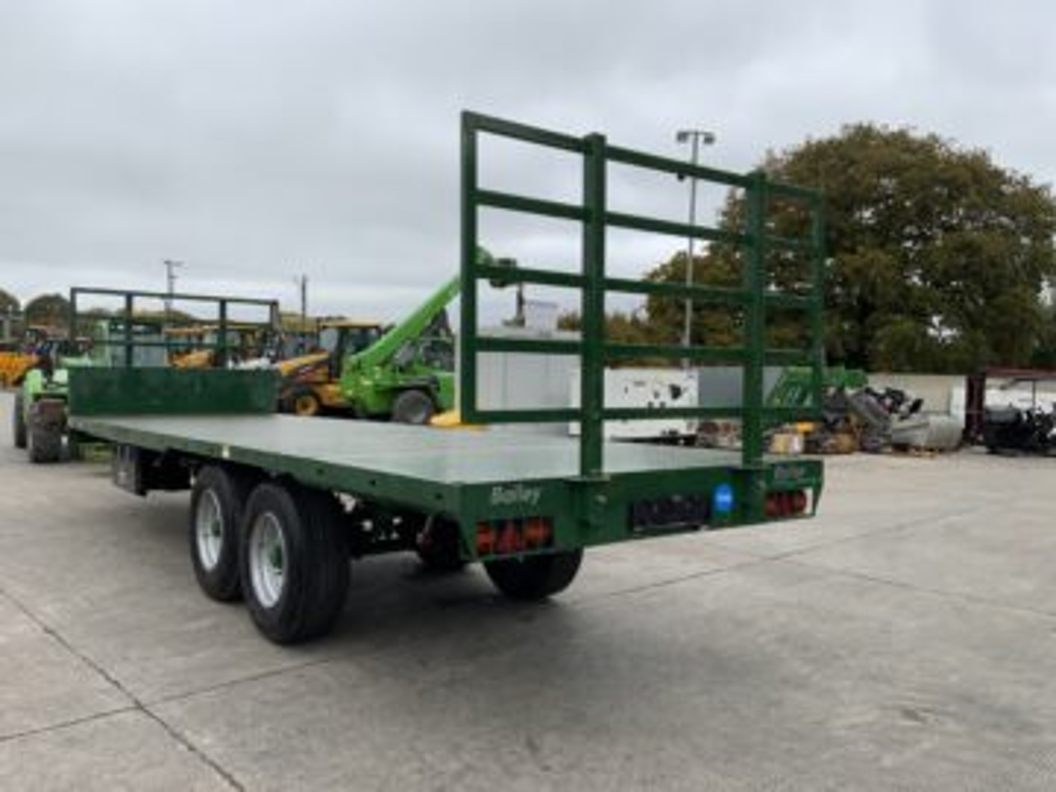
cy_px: 396
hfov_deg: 61.7
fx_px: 885
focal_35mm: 29
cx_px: 528
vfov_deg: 48.2
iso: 16
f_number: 1.8
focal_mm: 3
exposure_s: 1/709
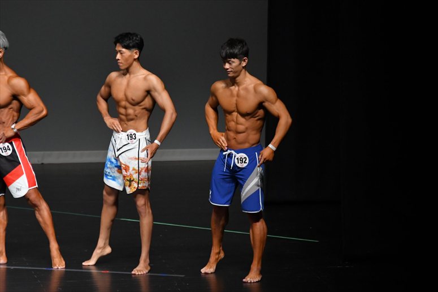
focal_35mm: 300
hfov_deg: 6.9
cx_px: 219
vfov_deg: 4.6
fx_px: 3648
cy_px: 146
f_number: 5.6
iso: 4000
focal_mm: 200
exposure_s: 1/400
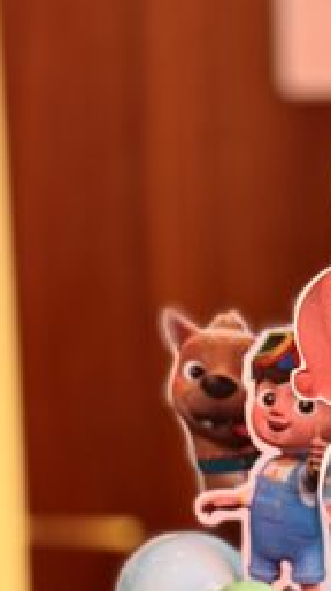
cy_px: 619
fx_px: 2551
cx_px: 628
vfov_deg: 13.0
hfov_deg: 7.2
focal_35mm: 163
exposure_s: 1/100
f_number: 1.78
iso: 64
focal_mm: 6.76
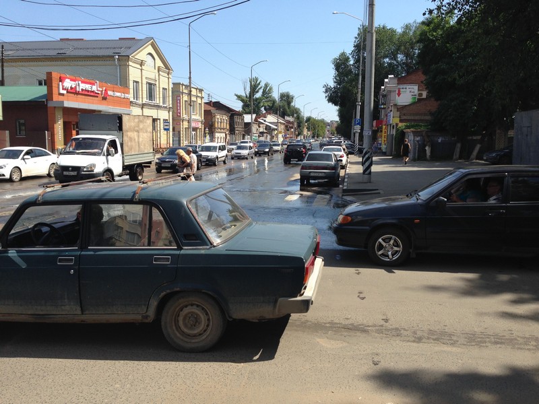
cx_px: 270
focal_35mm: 33
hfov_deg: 55.4
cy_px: 202
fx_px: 514
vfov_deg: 42.9
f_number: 2.4
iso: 50
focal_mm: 4.12
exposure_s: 1/1178
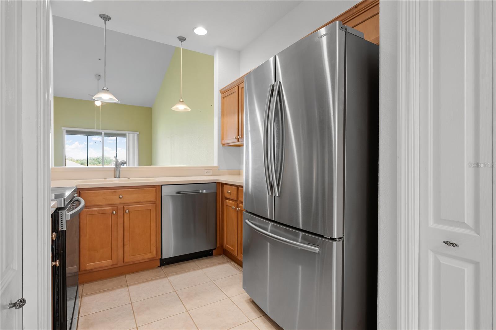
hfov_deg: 91.6
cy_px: 165
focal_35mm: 18
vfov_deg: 68.9
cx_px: 248
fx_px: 241
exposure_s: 1/13
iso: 400
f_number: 8
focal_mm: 17.5
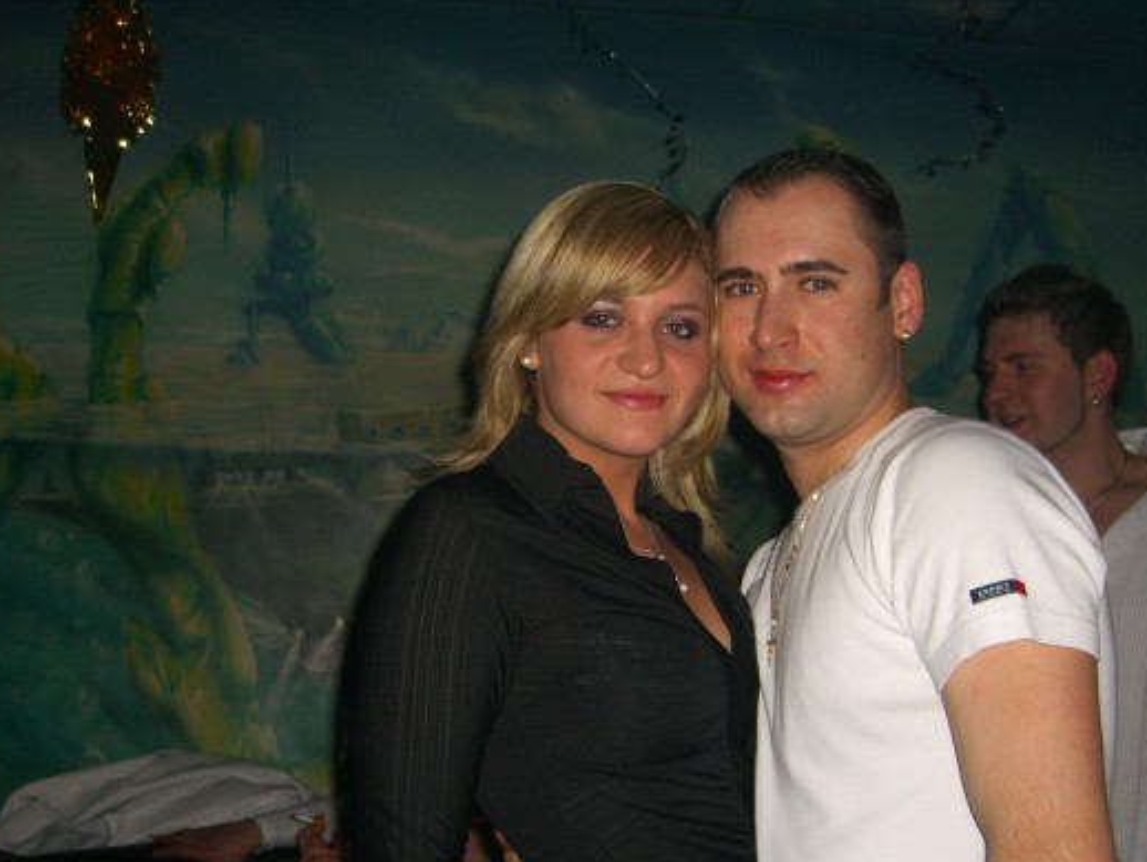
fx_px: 1459
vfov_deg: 32.8
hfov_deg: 42.9
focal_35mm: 44
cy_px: 494
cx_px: 604
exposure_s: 1/60
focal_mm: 7.9
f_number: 2.8
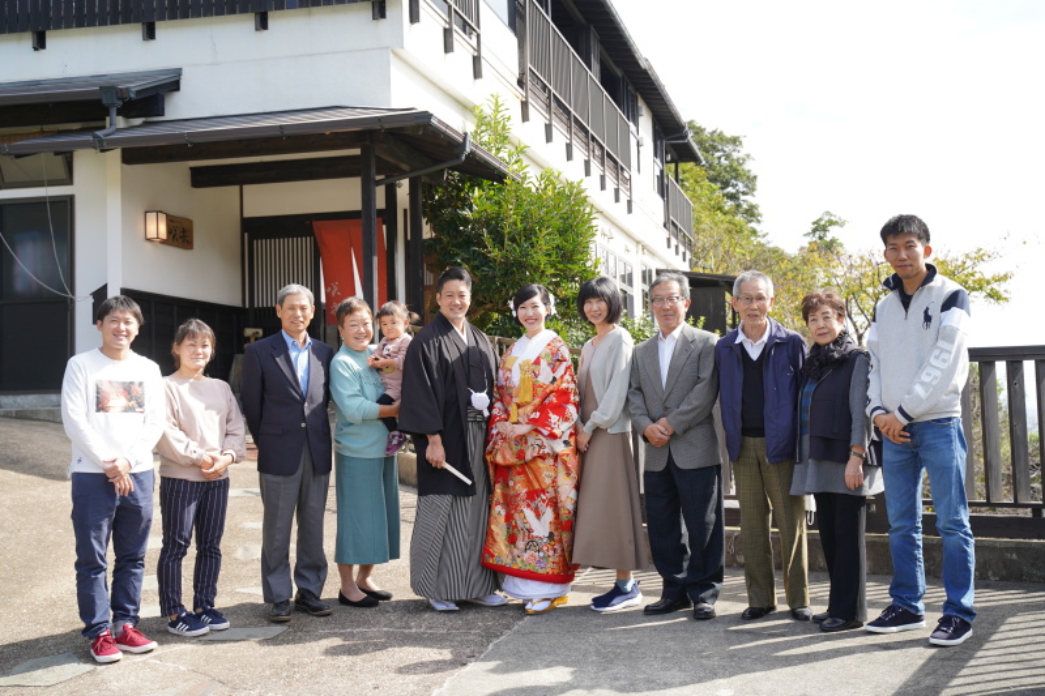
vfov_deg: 29.9
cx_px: 522
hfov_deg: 43.6
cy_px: 348
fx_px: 1306
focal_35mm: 45
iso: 400
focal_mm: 45
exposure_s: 1/1000
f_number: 4.5
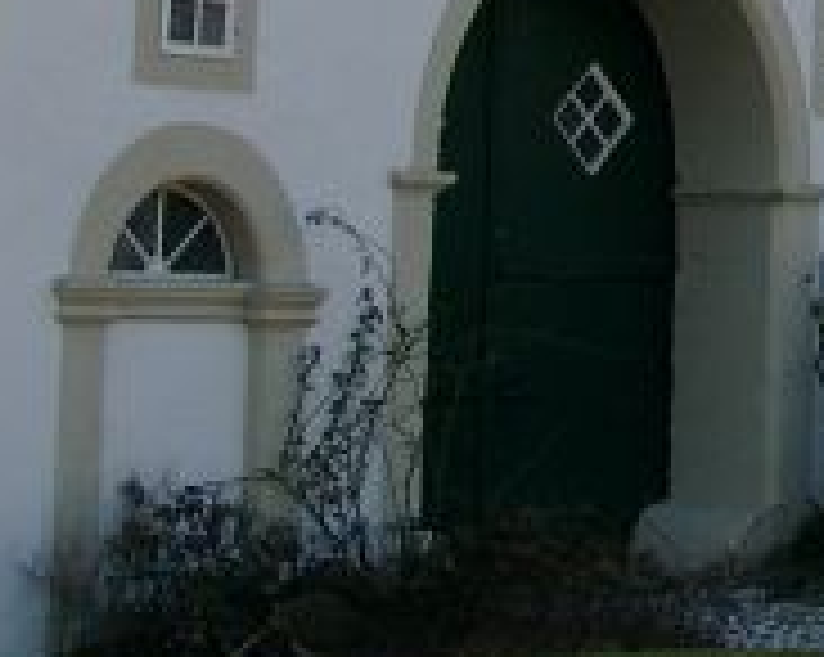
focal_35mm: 145
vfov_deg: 10.3
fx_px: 3532
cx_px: 1396
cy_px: -306
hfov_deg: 12.4
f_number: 4
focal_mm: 7.13
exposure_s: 1/286
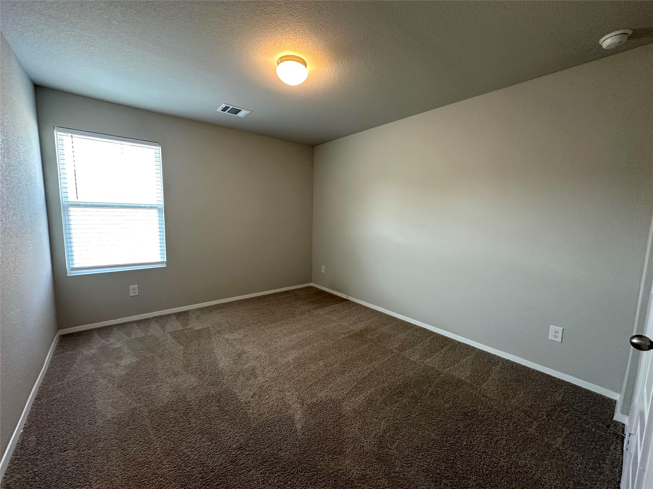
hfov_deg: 102.1
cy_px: 244
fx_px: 264
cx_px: 326
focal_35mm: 14
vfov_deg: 85.7
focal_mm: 2.22
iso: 250
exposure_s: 1/60
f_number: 2.2
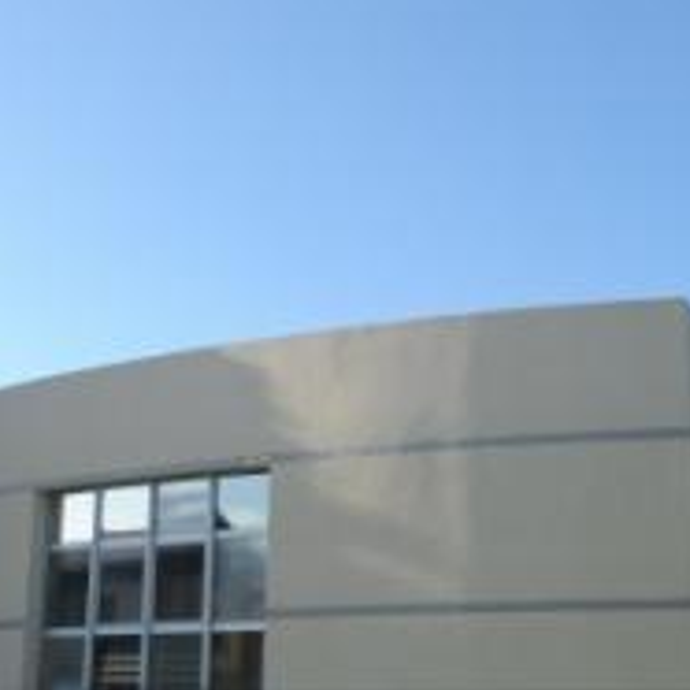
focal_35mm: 49
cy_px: 415
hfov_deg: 34.6
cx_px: 408
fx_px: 1105
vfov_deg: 34.6
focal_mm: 24
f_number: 20
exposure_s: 1/200
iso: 1000
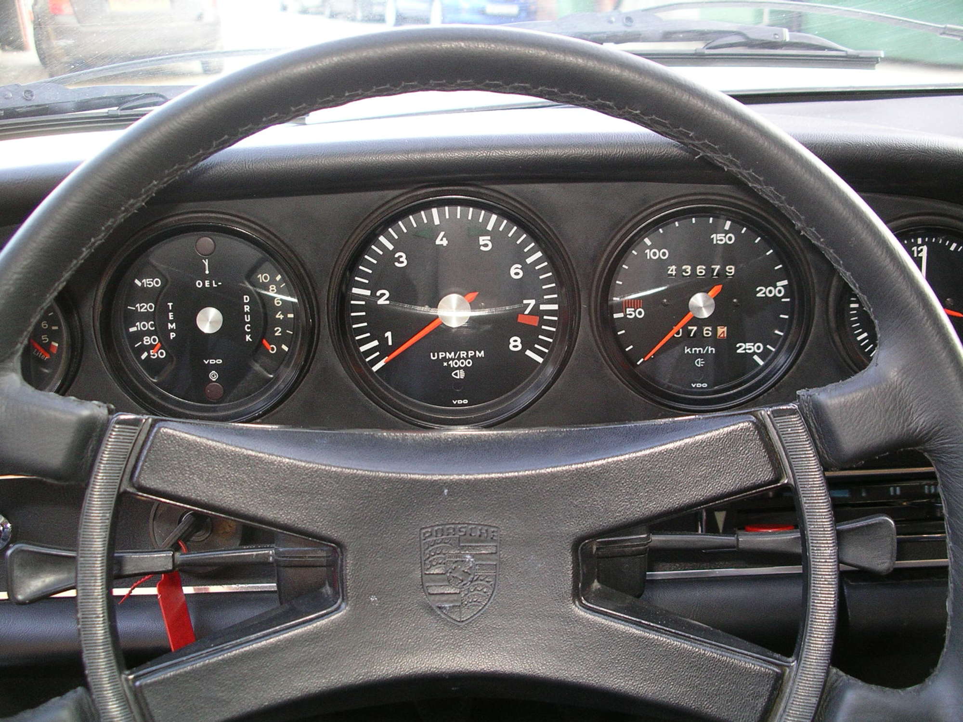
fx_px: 1029
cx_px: 482
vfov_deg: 38.7
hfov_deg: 50.1
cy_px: 361
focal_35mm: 37
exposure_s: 1/40
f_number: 2.8
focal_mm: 7.8
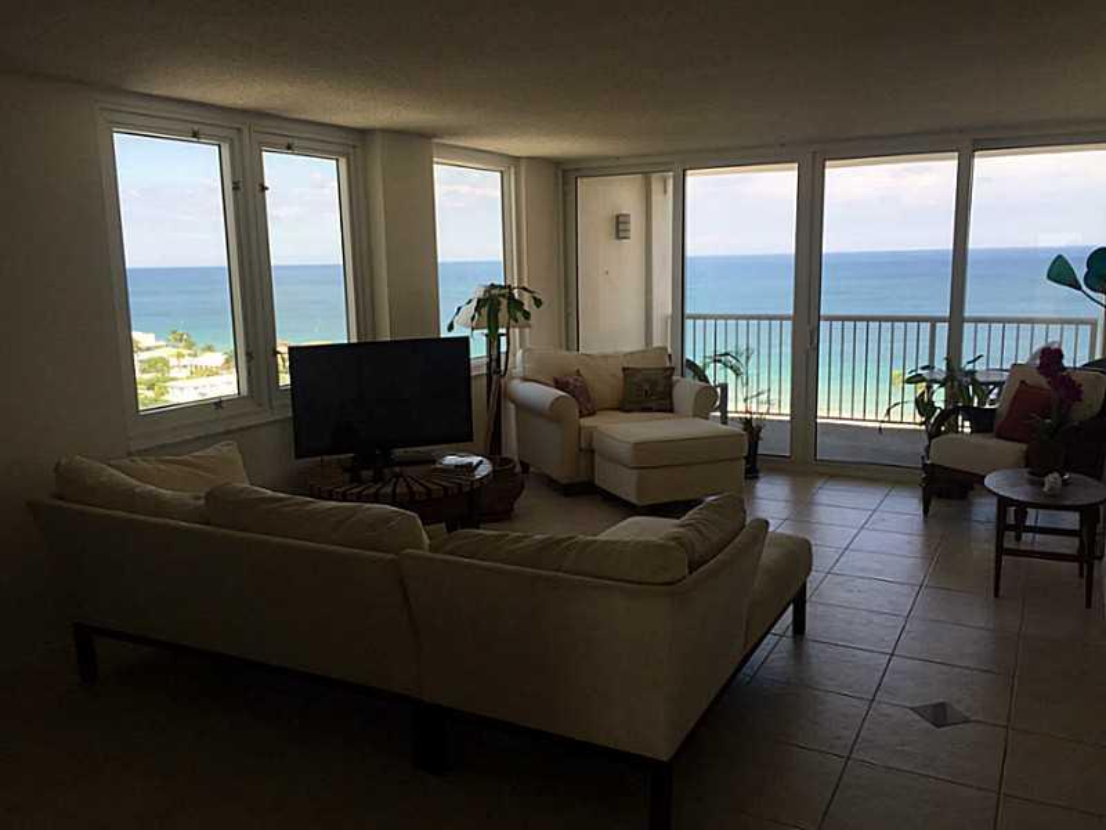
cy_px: 415
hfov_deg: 61.7
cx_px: 553
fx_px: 927
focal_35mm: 29
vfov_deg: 48.2
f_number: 2.2
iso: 32
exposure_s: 1/324
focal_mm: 4.15
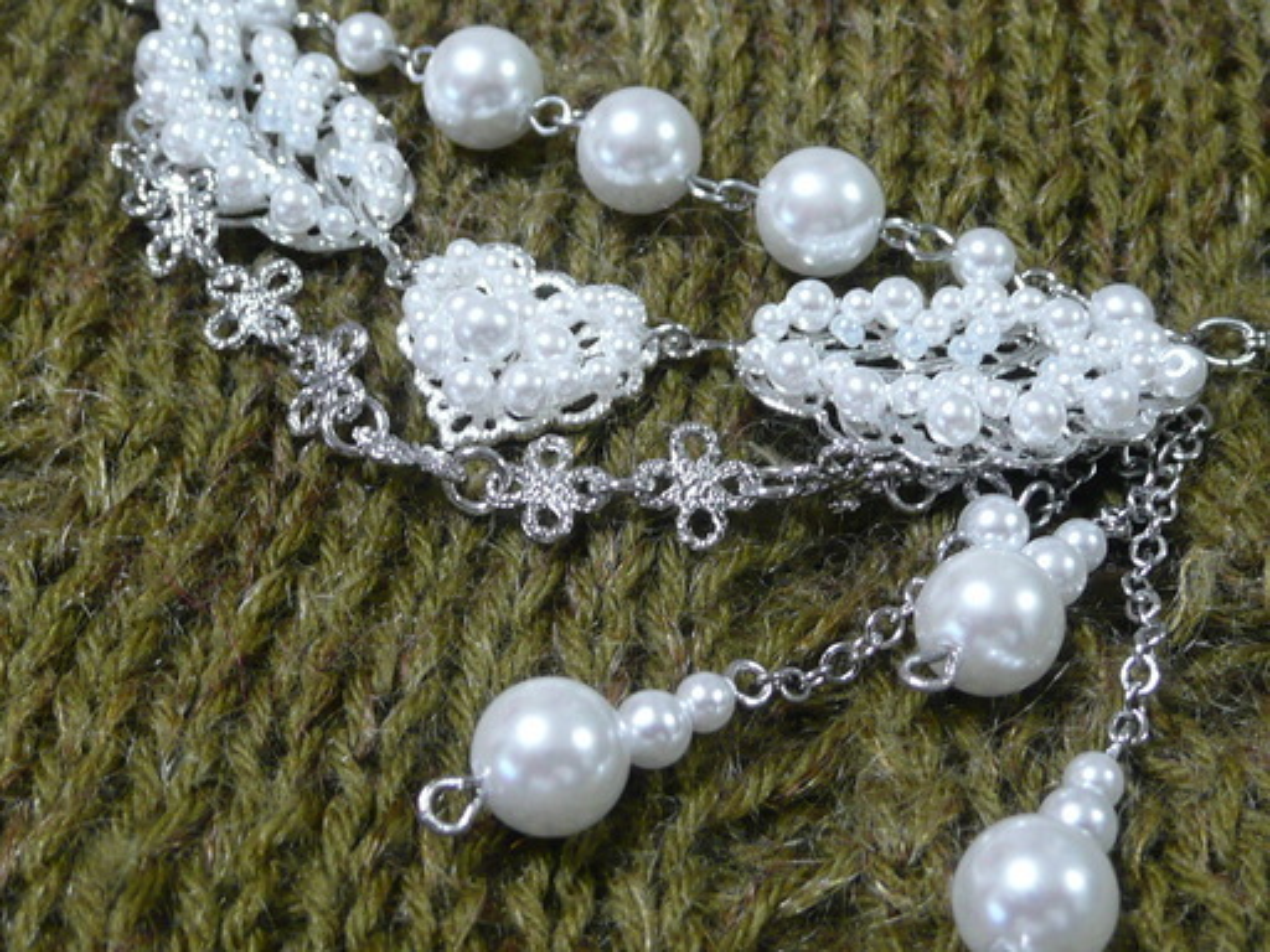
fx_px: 2201
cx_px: 635
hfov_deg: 32.2
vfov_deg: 24.4
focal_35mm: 60
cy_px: 476
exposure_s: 1/8
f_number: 3.9
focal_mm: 6.5
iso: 200
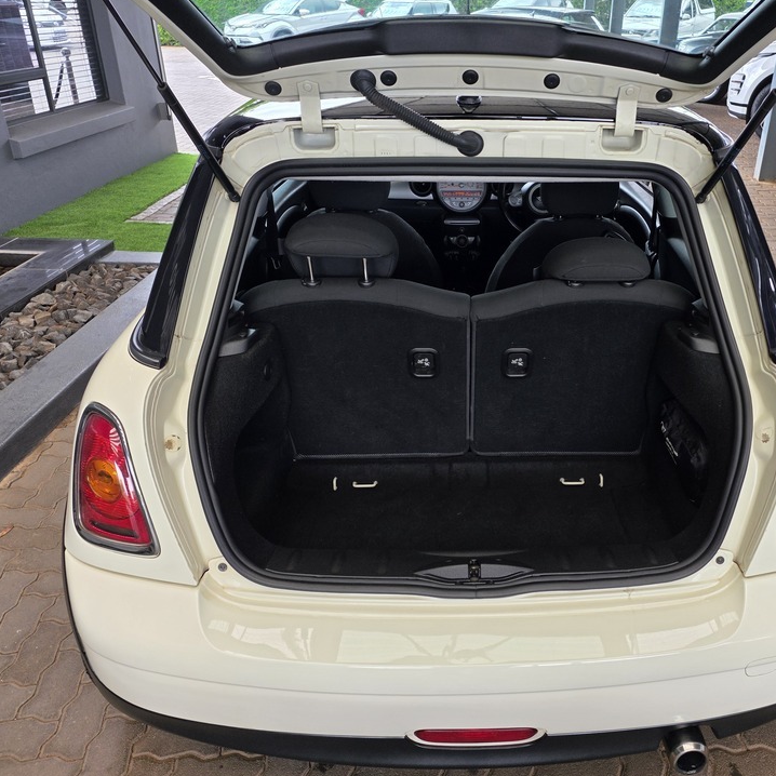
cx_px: 482
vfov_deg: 55.6
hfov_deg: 55.0
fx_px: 736
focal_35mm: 29
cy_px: 374
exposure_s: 1/180
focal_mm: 6.25
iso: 50
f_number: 1.7
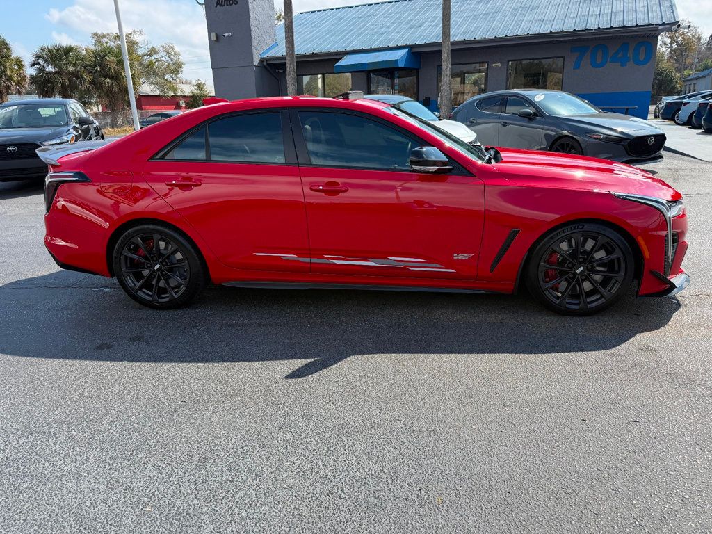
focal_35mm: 24
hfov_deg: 71.6
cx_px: 356
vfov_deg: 56.8
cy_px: 267
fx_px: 494
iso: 100
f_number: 1.78
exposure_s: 1/2907
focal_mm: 6.76
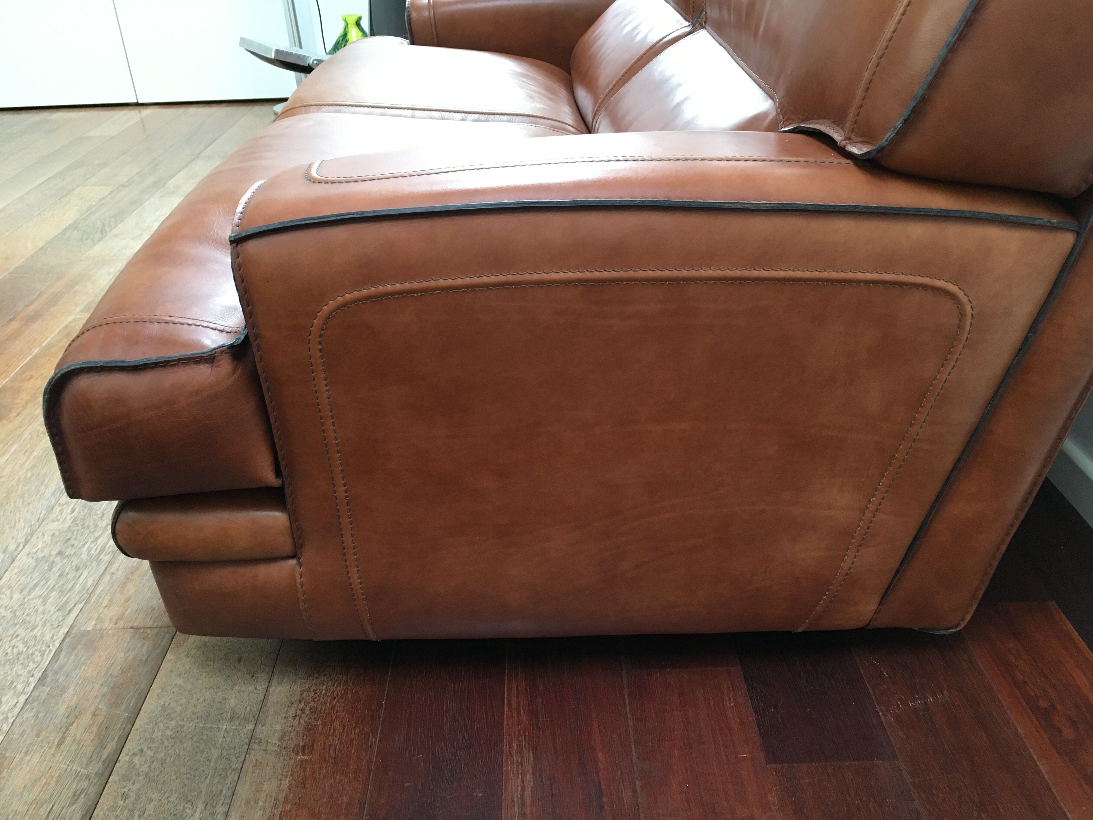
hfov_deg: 61.7
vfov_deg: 48.2
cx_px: 546
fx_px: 916
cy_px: 410
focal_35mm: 29
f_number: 2.2
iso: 160
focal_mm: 4.15
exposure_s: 1/30
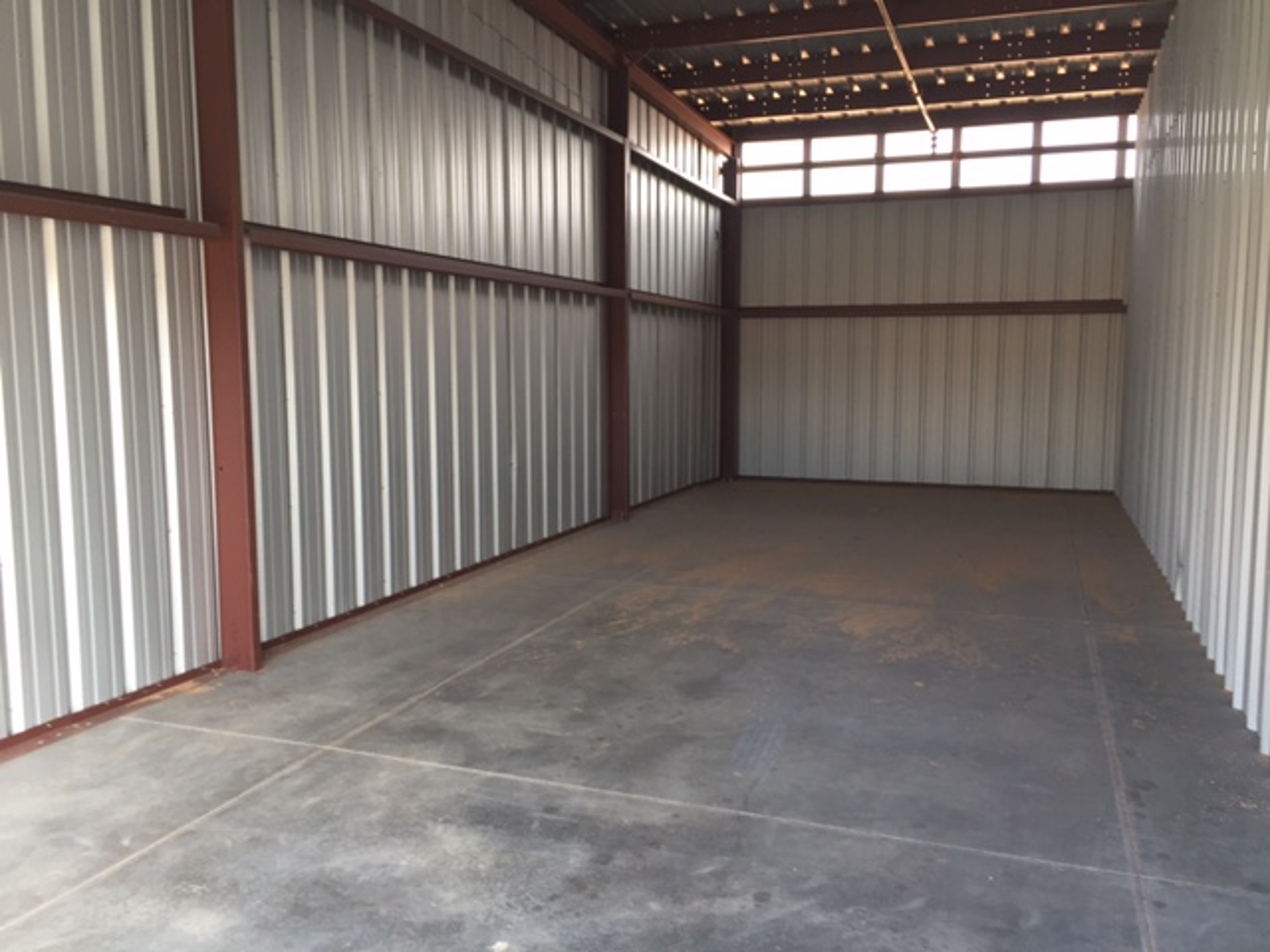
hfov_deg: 61.7
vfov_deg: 48.2
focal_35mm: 29
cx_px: 635
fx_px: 1064
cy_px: 476
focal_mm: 4.15
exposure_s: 1/120
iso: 50
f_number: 2.2
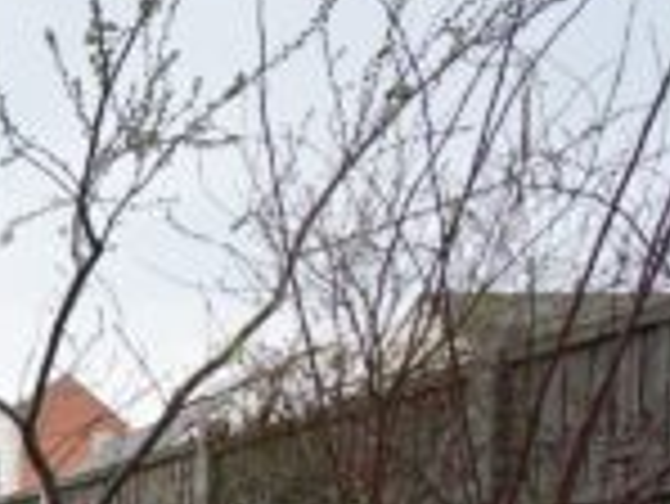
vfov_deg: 21.1
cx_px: -436
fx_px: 1201
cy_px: 688
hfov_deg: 22.7
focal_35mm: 62
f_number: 4
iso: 125
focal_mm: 16
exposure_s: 1/60
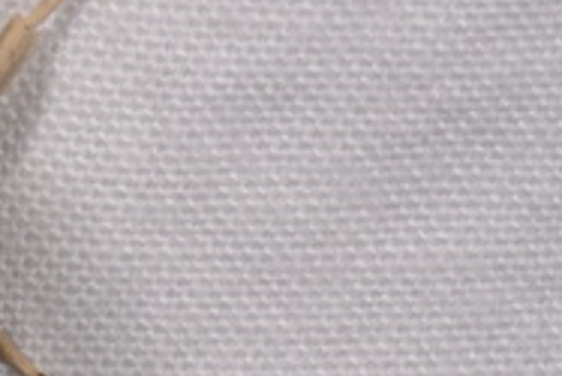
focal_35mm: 539
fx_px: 8422
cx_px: -322
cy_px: 508
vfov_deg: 2.6
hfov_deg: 3.8
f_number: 25
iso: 100
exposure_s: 1/60
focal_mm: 85
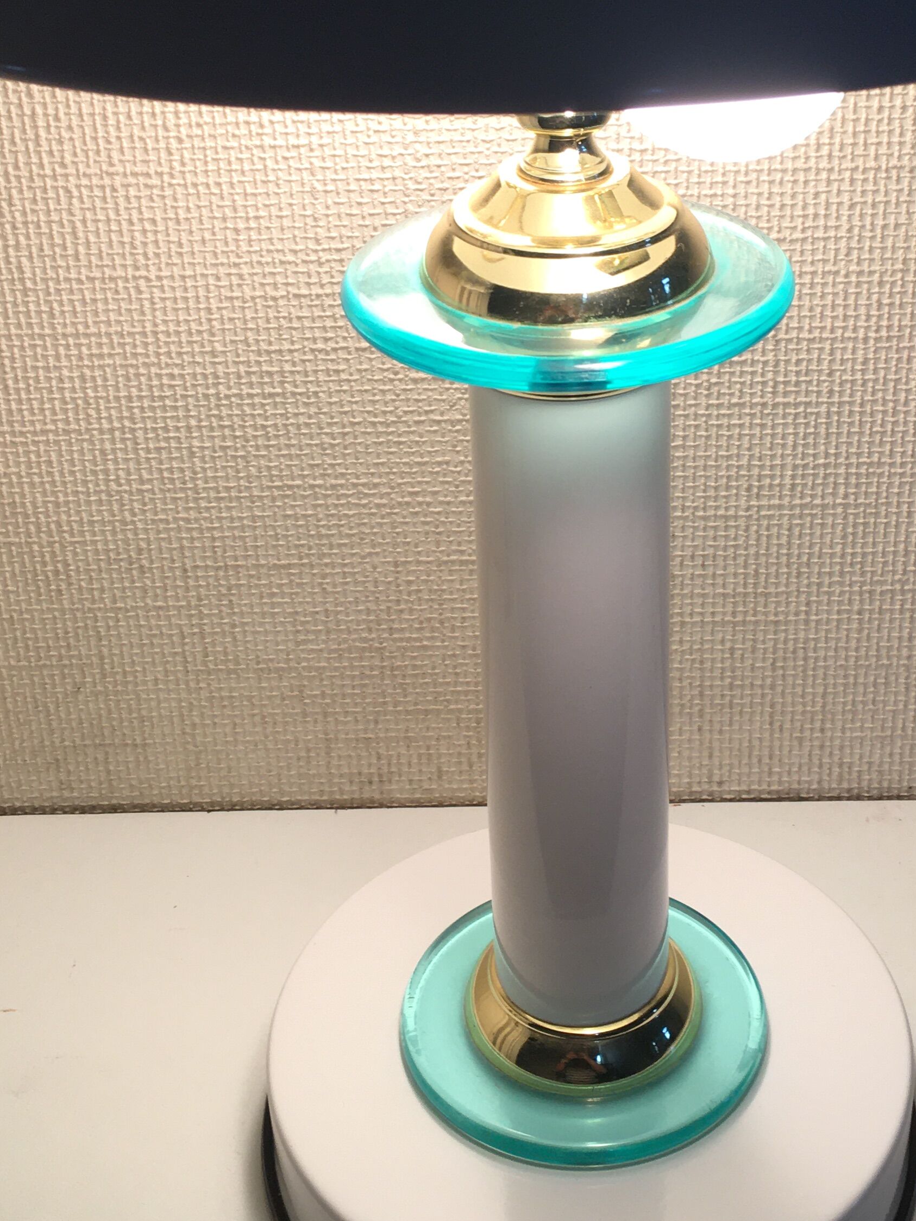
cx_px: 525
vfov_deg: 36.4
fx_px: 1835
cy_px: 400
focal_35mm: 52
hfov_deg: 28.0
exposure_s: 1/100
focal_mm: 4.15
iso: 40
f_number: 2.2
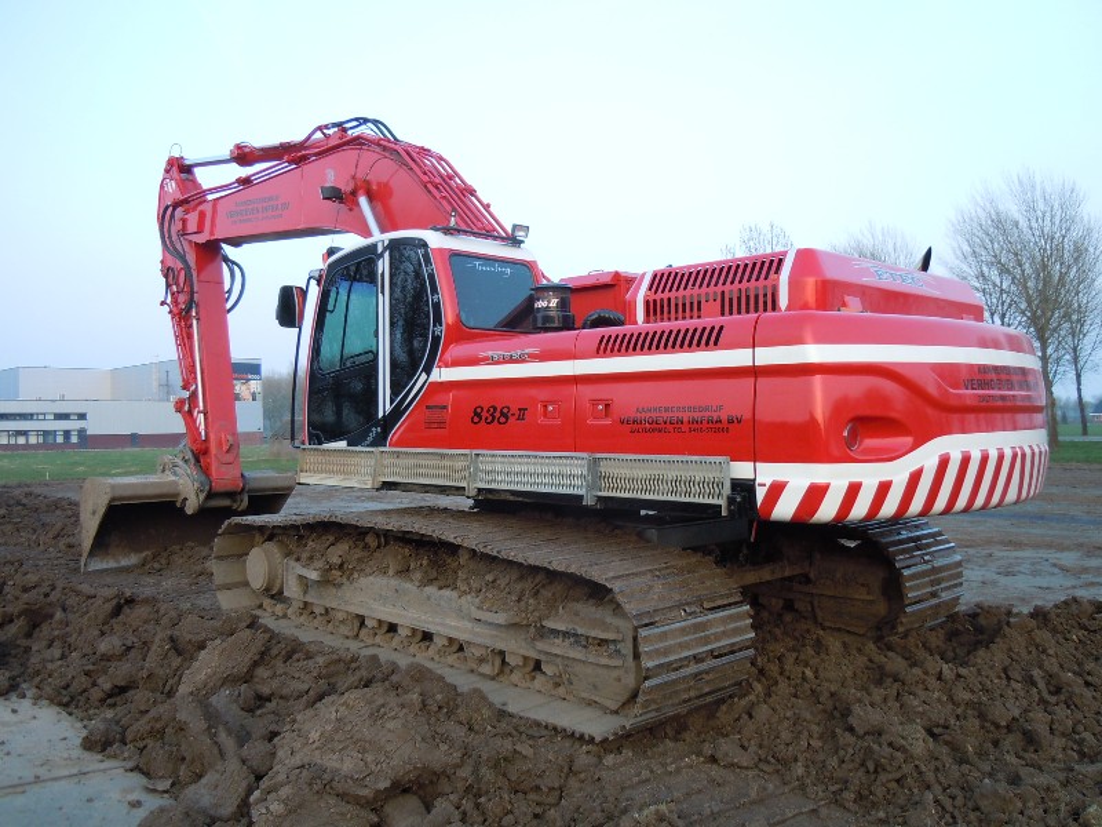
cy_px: 414
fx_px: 955
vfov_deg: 46.8
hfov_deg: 60.0
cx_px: 551
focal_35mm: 30
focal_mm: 5.4
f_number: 3.5
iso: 160
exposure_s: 1/60
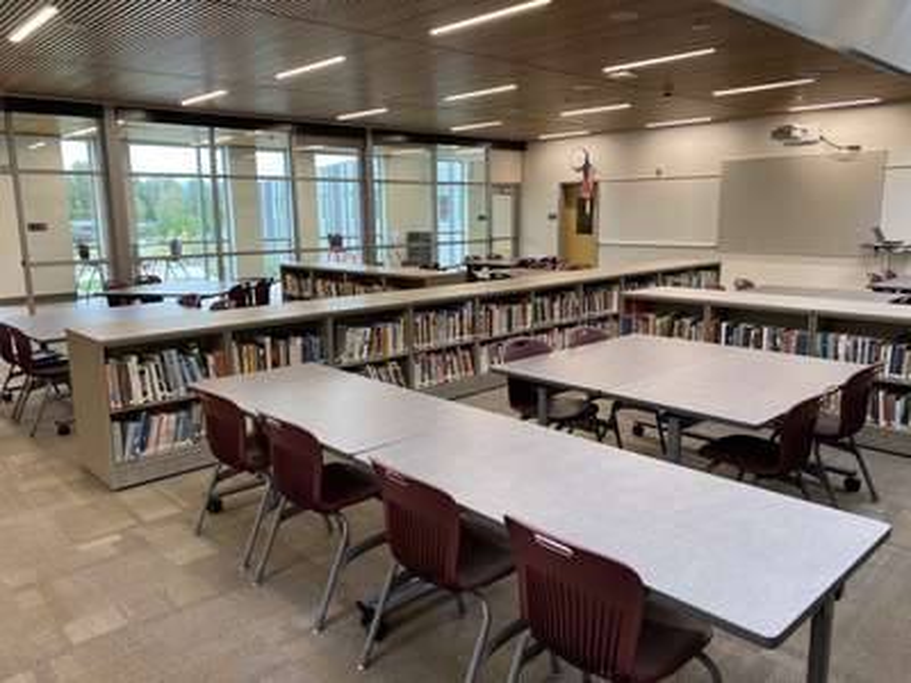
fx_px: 684
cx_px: 456
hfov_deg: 67.3
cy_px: 342
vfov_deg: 53.1
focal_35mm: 26
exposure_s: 1/60
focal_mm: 4.25
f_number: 1.8
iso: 80
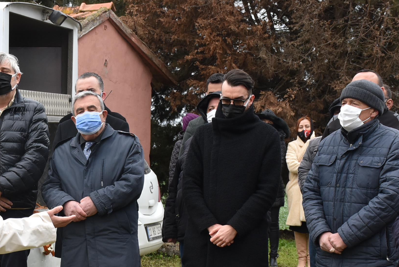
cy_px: 217
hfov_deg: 17.6
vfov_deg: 11.9
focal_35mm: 115
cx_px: 62
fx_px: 1276
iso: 560
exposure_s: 1/500
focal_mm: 42
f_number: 8
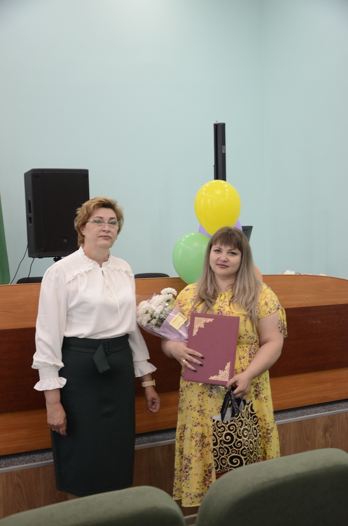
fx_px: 612
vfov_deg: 46.5
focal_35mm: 42
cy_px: 263
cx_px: 174
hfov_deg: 31.7
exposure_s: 1/50
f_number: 4
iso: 800
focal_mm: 28
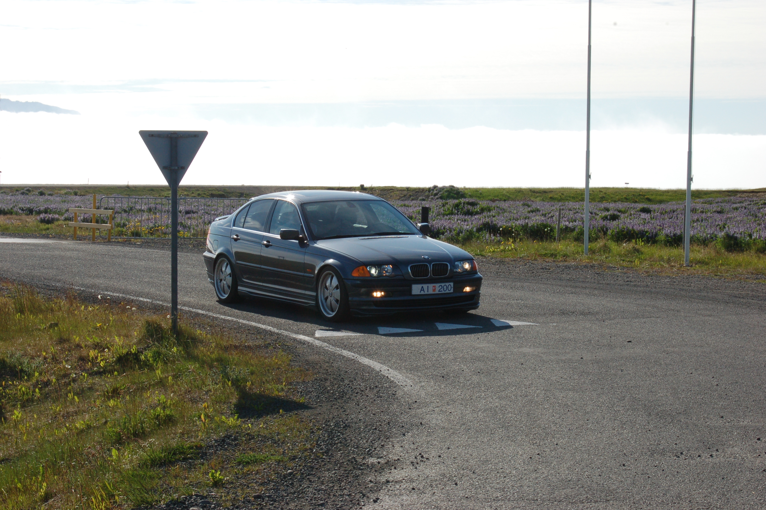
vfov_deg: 16.2
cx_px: 383
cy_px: 255
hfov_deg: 24.2
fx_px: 1786
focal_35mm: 84
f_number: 20
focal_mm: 56
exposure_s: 1/200
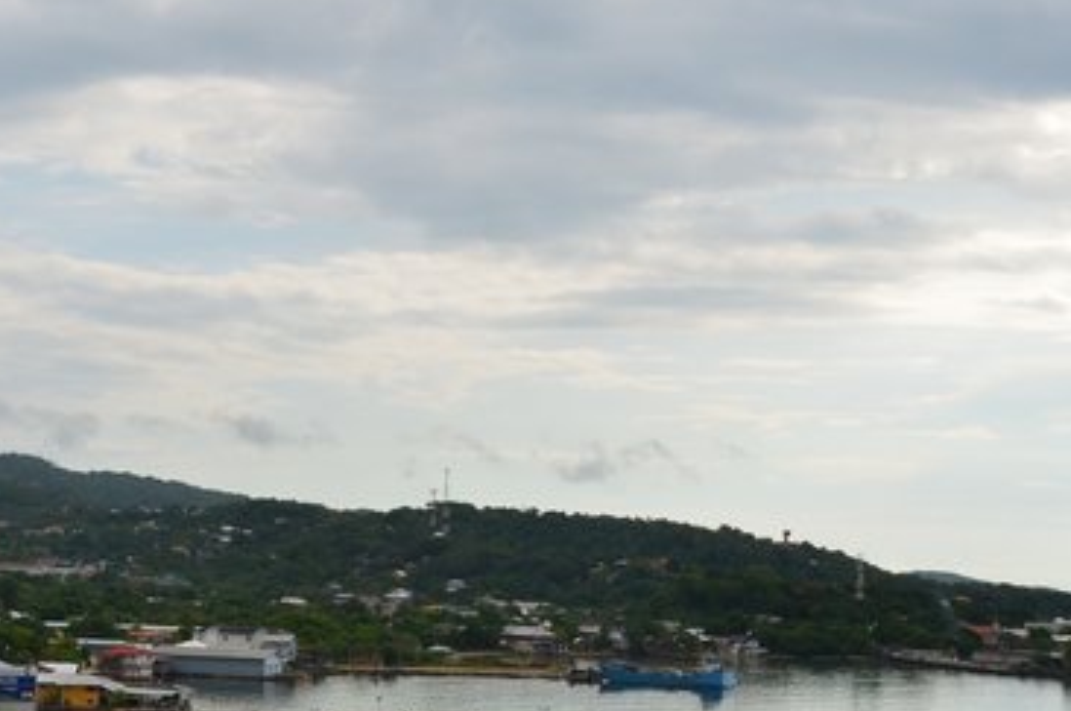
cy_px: 606
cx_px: 533
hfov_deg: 34.0
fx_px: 1753
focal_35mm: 59
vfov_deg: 22.5
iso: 250
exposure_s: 1/250
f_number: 10
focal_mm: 18
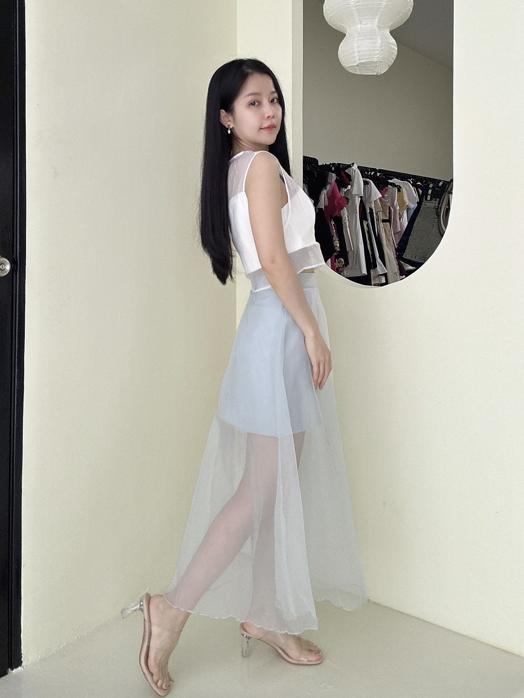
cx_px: 262
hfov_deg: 58.9
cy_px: 349
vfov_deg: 73.9
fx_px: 464
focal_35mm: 23
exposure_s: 1/67
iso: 80
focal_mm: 2.69
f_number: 1.9
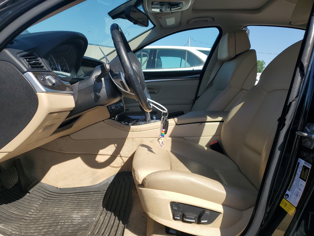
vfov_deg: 53.1
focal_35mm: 26
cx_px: 157
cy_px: 118
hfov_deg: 67.3
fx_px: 236
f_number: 1.5
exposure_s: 1/2500
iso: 50
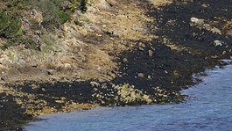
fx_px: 5253
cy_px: -62
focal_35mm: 854
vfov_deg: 1.4
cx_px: -292
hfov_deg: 2.5
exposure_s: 1/1250
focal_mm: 135
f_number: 6.3
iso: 400
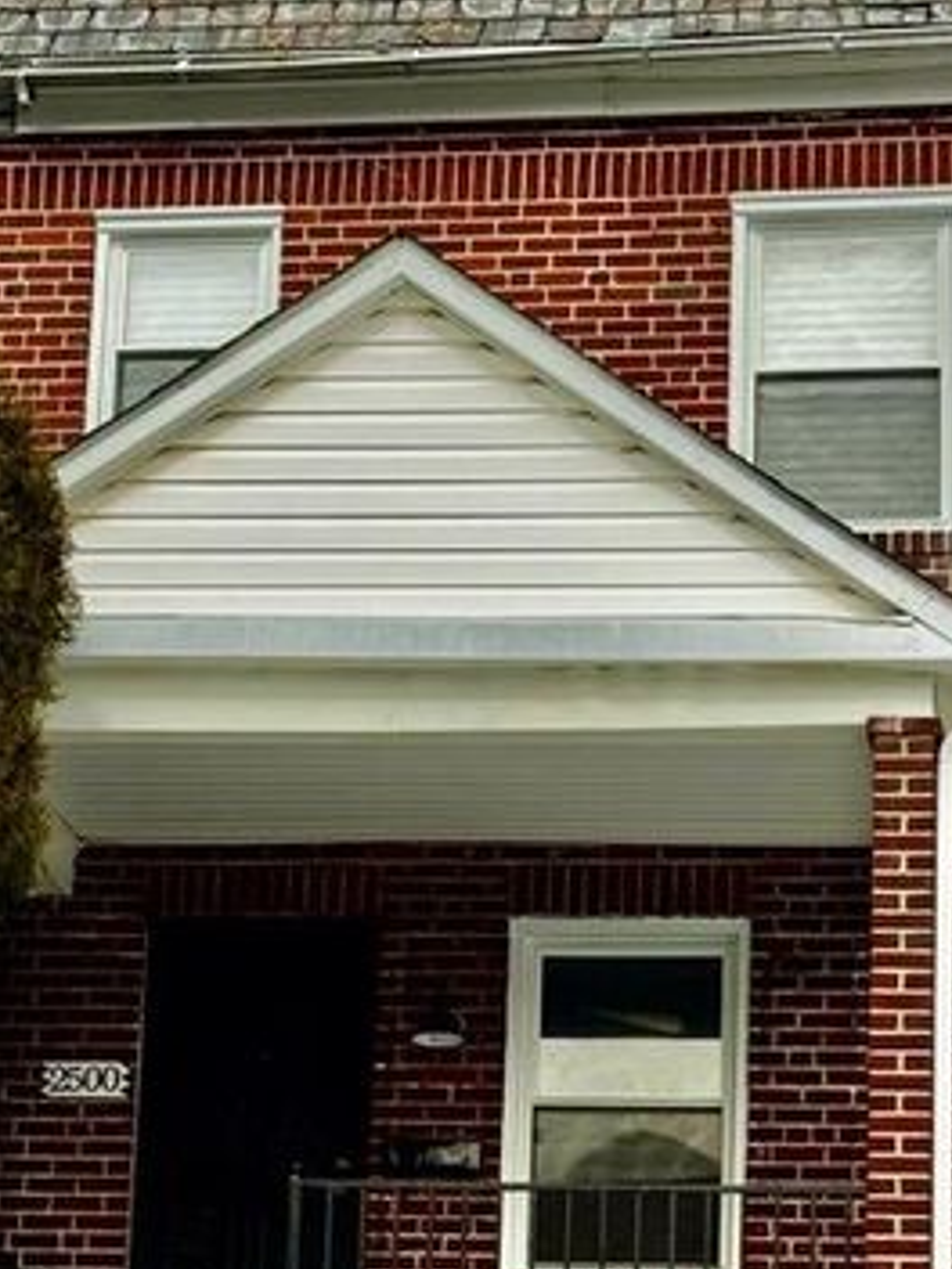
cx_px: 570
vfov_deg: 21.5
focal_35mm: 91
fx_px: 3337
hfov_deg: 16.2
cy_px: 734
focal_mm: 6.76
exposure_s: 1/6410
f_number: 1.78
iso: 64
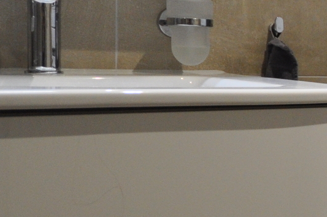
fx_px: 653
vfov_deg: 18.8
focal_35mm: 72
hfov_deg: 21.4
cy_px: 82
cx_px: 545
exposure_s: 1/60
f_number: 4
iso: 720
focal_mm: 10
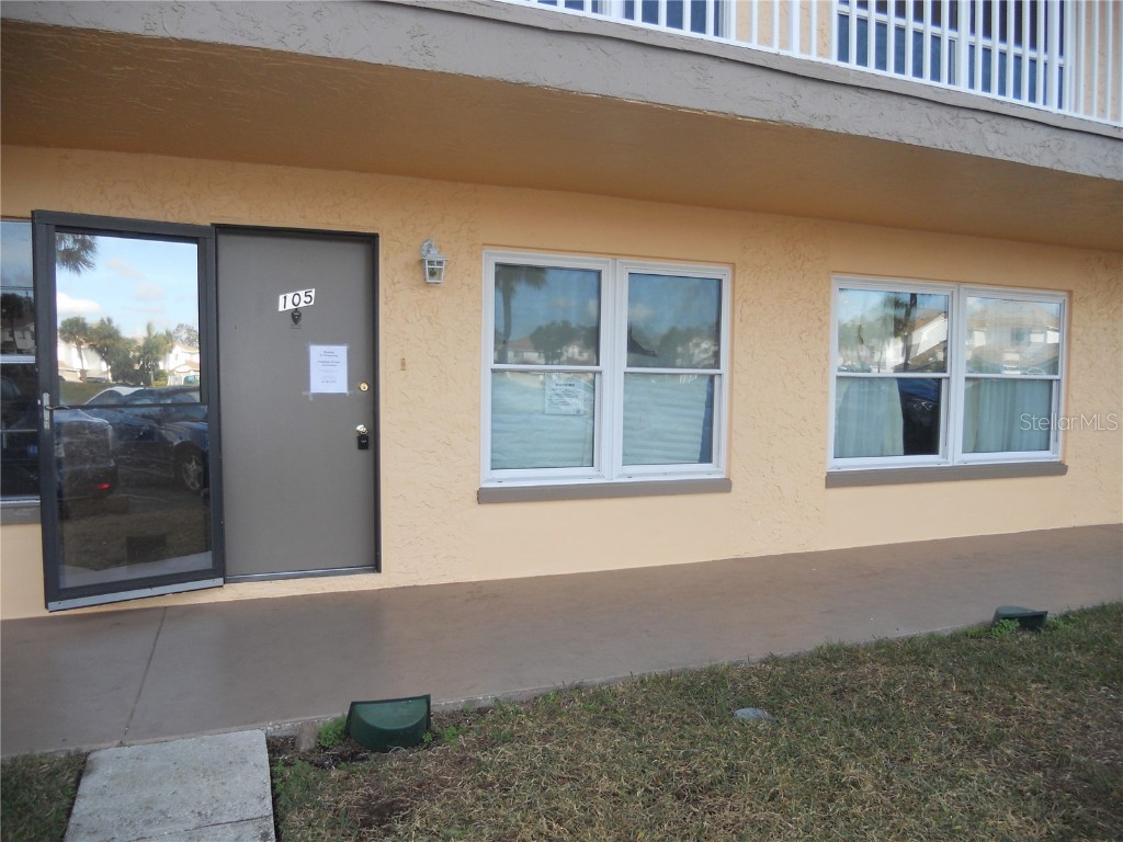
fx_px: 876
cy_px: 421
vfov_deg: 51.4
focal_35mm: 27
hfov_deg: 65.3
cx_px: 562
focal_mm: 4.9
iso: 80
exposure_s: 1/200
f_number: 3.2
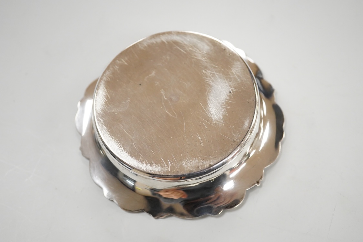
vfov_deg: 29.9
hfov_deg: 43.6
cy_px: 121
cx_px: 182
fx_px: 454
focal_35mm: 45
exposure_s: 1/500
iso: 2500
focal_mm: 30
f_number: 3.5
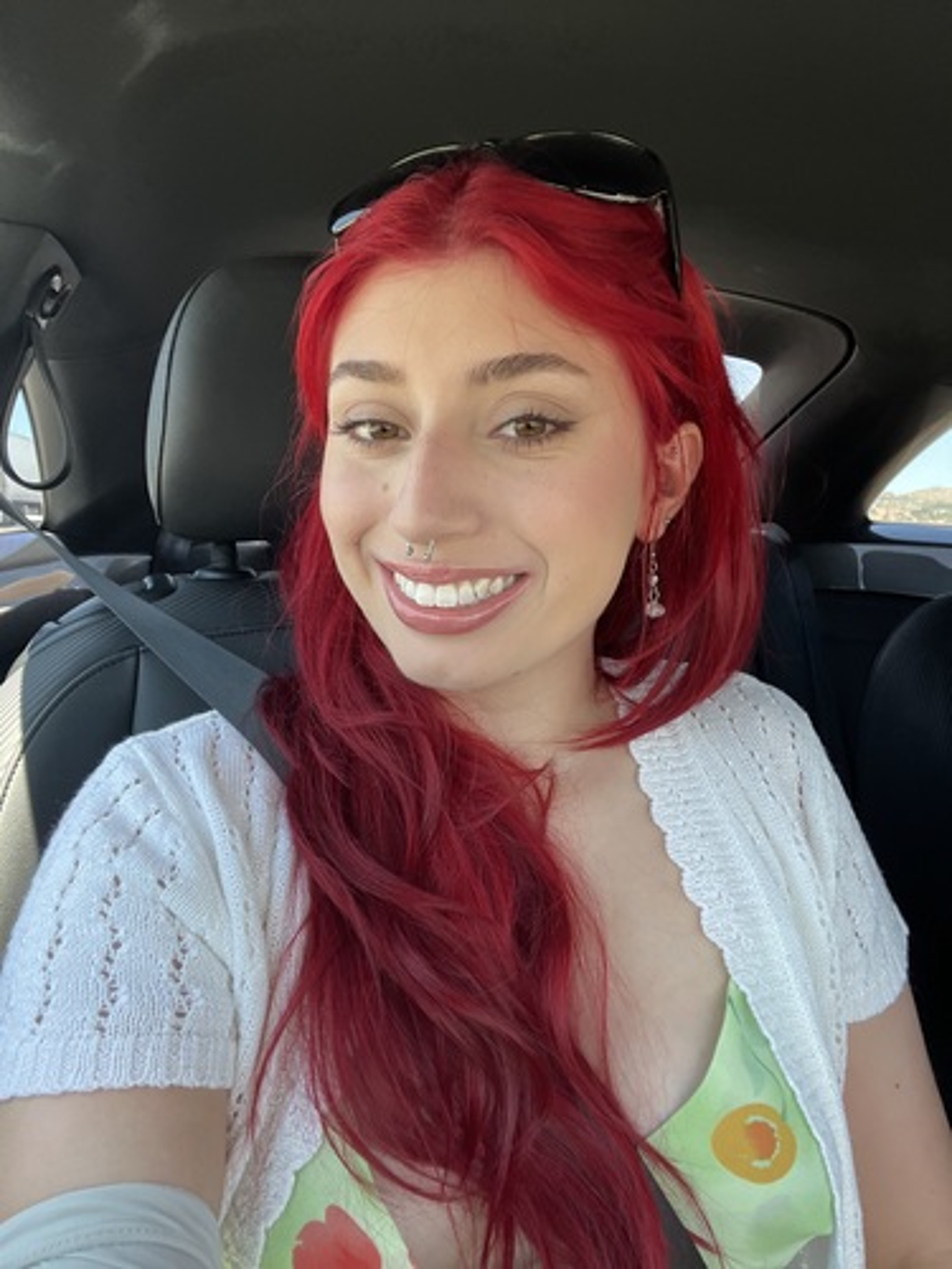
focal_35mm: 23
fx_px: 843
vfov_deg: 73.9
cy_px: 634
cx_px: 476
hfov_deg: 58.9
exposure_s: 1/121
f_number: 2.2
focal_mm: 2.71
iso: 40
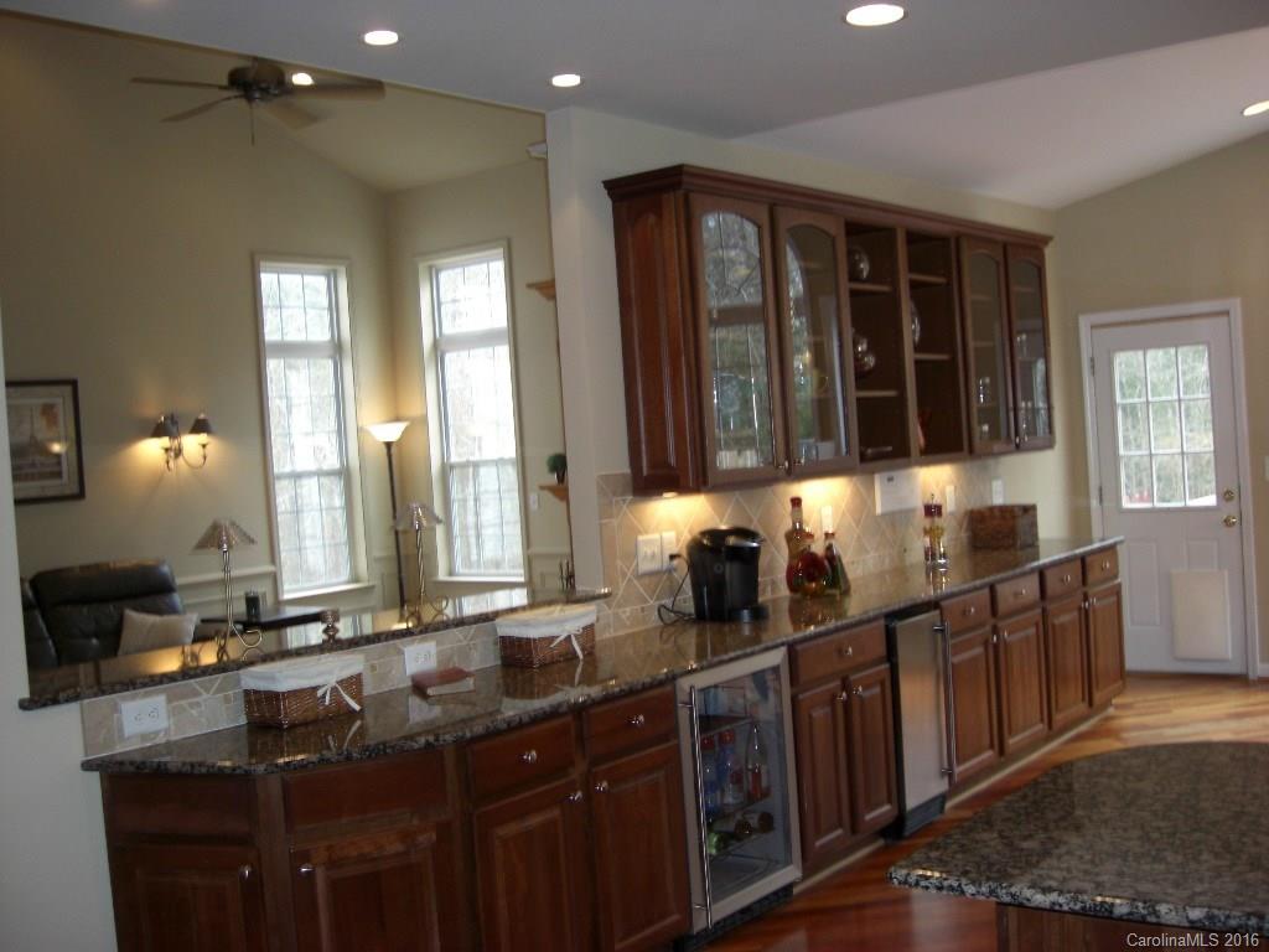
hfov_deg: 49.0
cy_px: 476
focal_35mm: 38
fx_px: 1393
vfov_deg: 37.7
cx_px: 634
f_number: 2.8
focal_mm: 7.9
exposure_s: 1/60
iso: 200
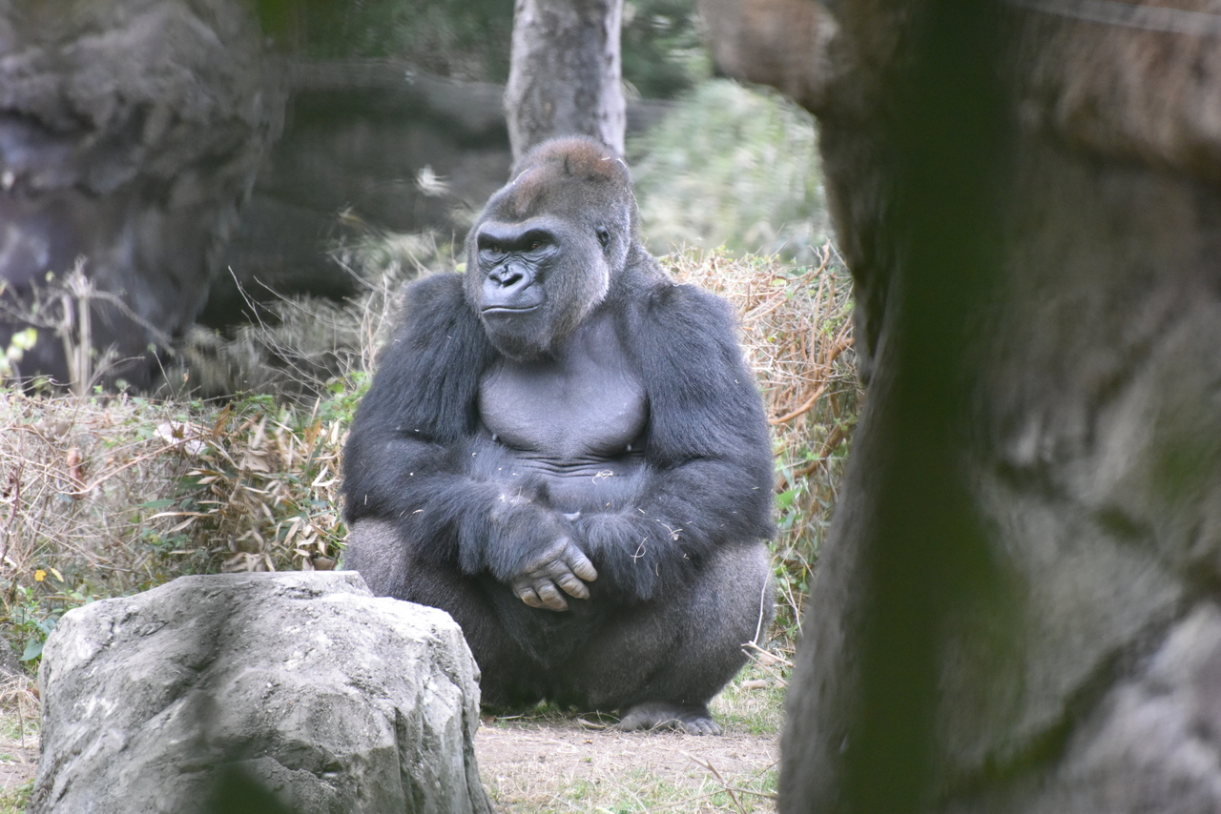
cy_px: 407
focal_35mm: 300
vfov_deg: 4.6
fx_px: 10177
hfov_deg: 6.9
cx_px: 610
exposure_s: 1/640
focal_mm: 300
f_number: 5.6
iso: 5600
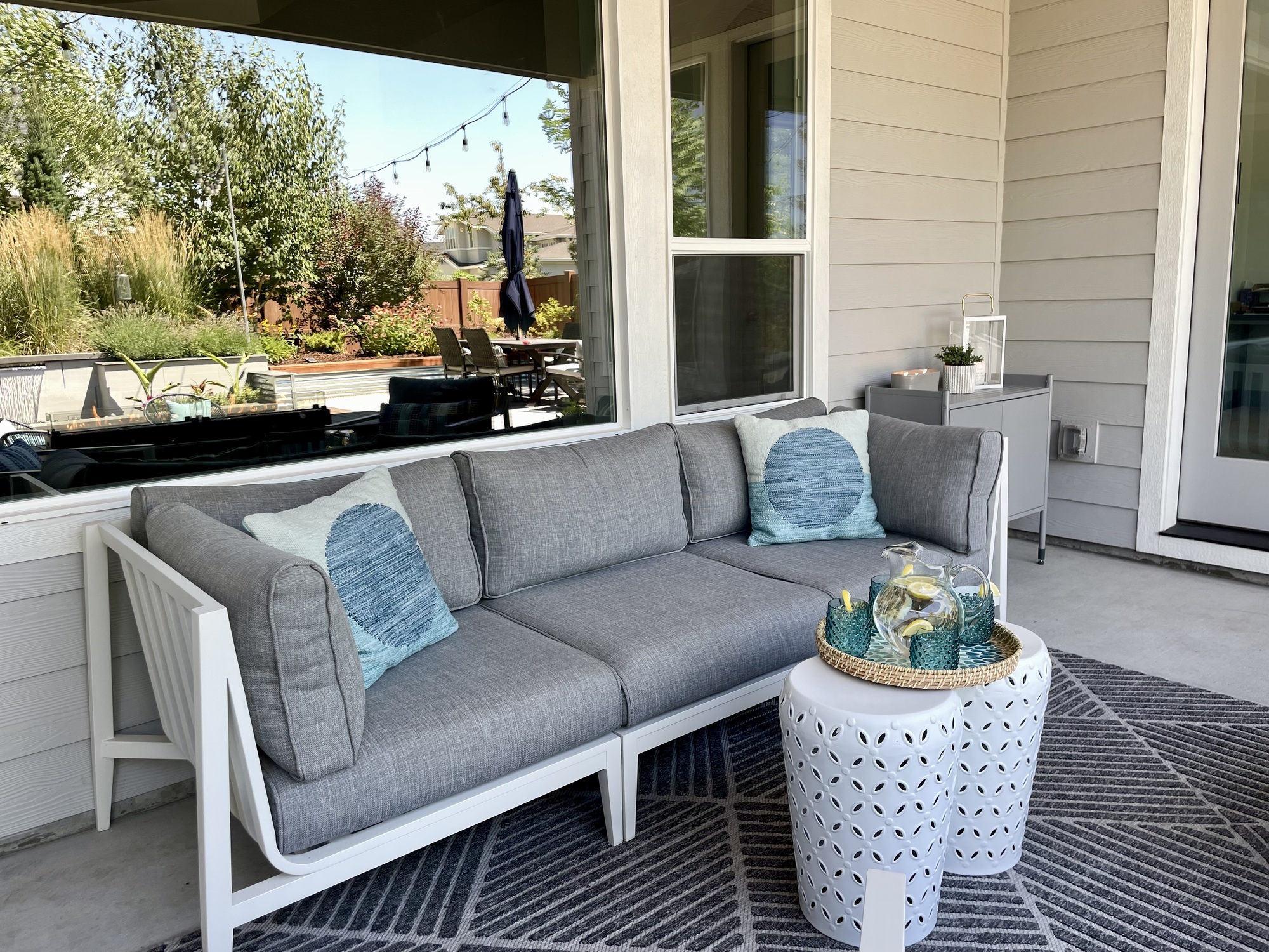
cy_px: 476
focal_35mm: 26
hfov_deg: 67.3
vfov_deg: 53.1
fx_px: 953
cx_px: 634
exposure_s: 1/133
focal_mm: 4.2
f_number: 1.6
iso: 32
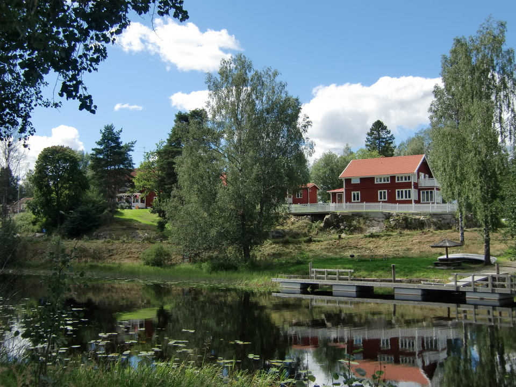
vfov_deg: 36.0
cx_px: 258
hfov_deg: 46.8
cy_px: 194
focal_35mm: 40
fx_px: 596
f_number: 3.8
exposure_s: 1/640
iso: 64
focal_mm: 7.1
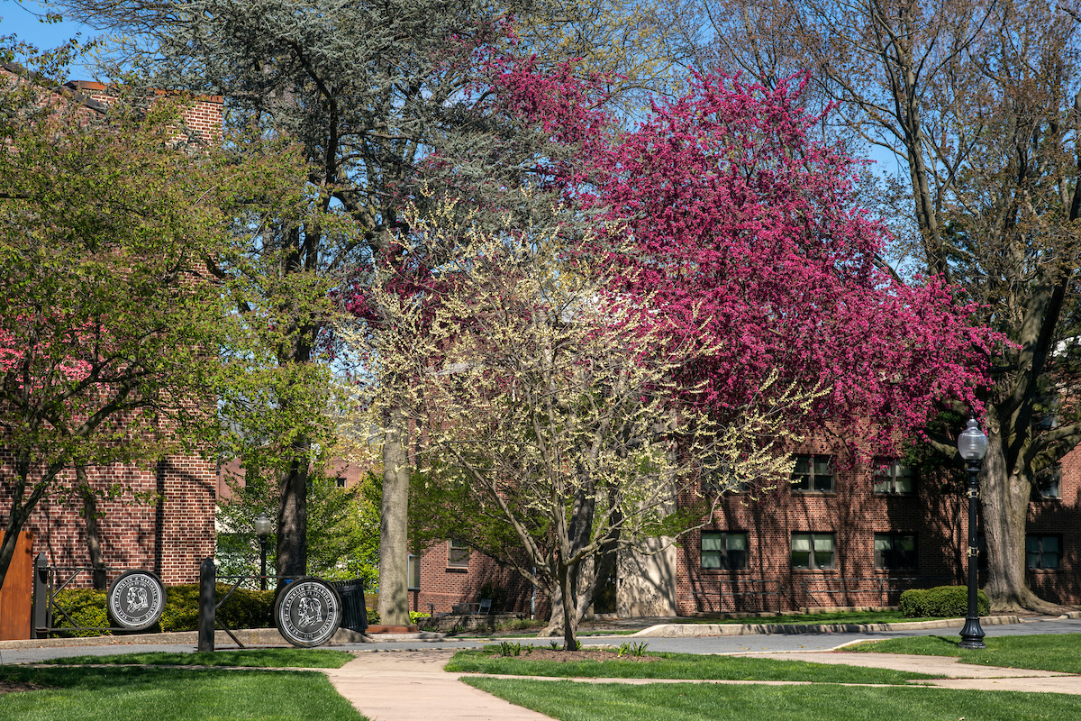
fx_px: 2102
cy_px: 360
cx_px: 540
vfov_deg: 19.5
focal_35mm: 70
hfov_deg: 28.8
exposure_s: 1/250
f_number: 10
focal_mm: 70
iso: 160
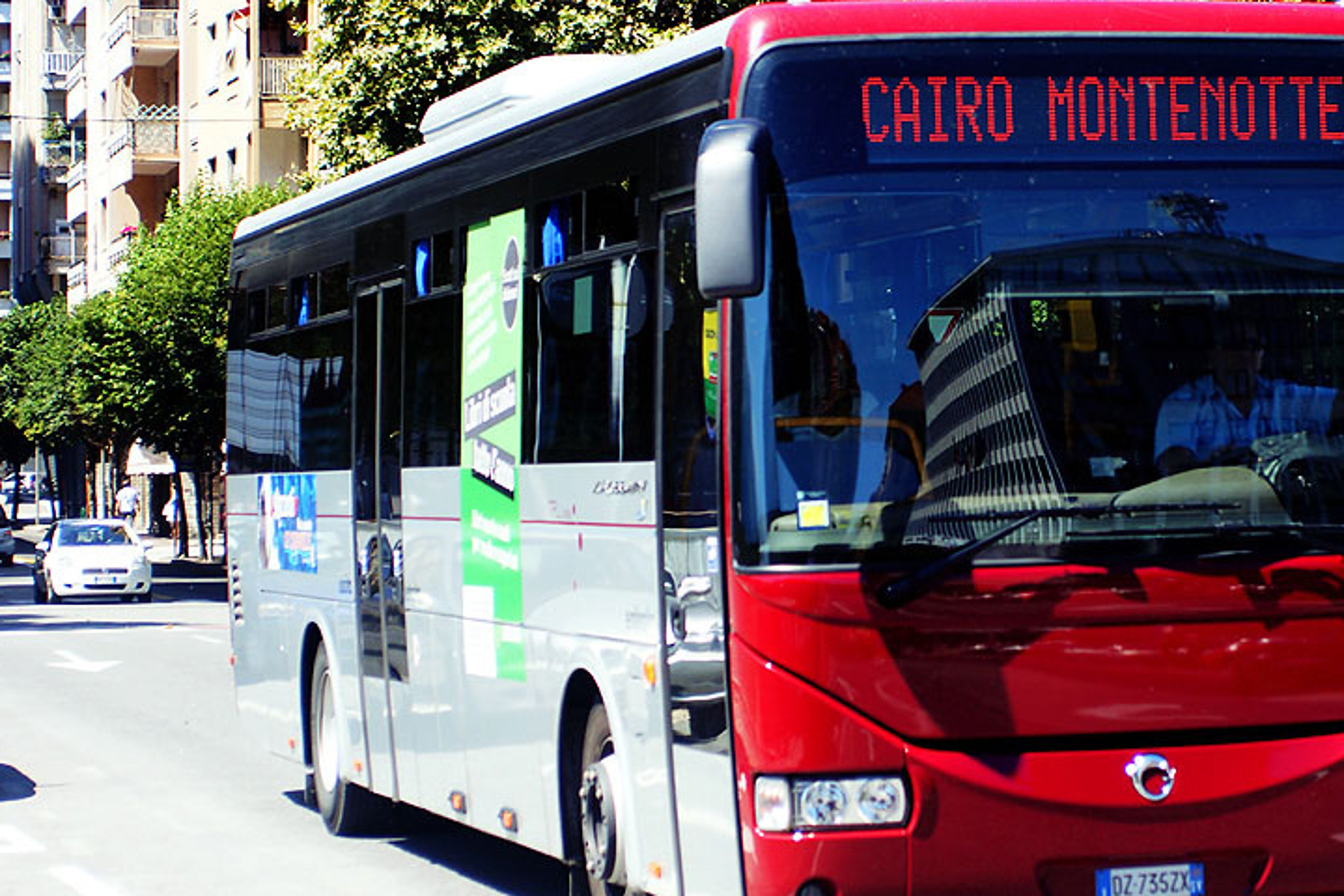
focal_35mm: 128
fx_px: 4778
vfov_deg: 10.7
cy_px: 429
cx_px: 945
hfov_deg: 16.0
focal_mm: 60
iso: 200
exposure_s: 1/500
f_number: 4.5
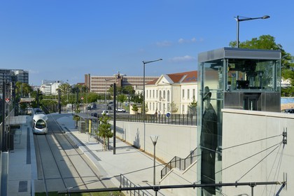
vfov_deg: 27.0
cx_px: 147
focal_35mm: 50
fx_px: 408
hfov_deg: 39.6
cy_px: 98
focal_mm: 50
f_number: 10
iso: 100
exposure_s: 1/200
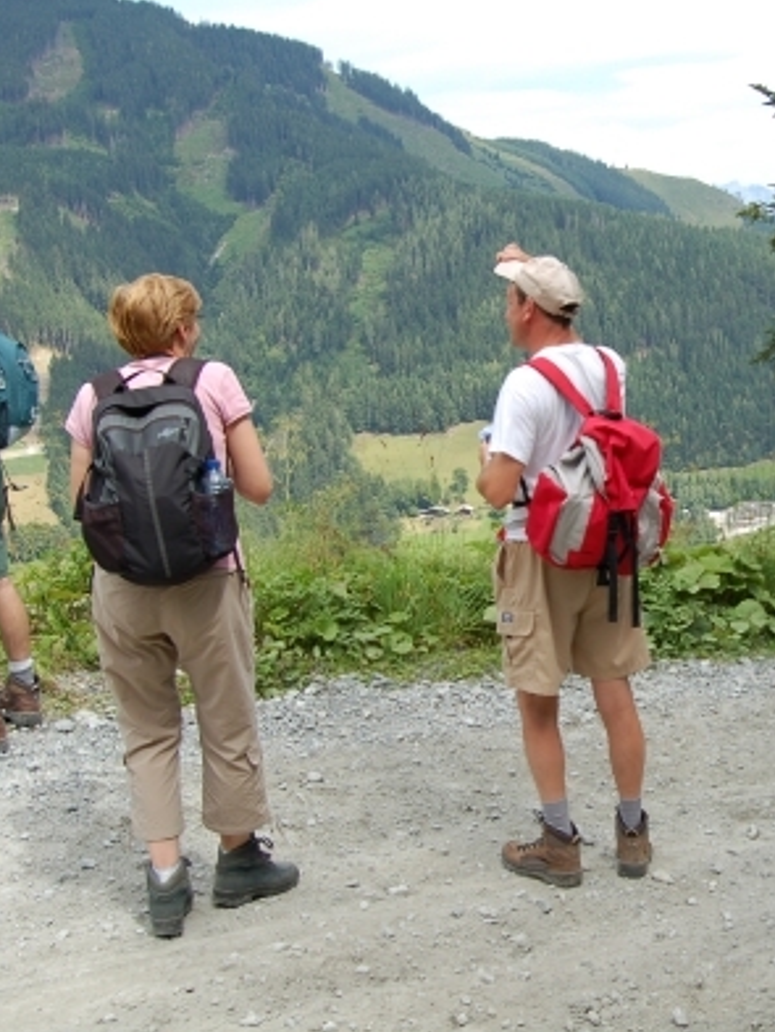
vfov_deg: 42.9
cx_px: 691
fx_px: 1313
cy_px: 517
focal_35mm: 44
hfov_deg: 31.4
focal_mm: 20
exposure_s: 1/200
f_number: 7.1
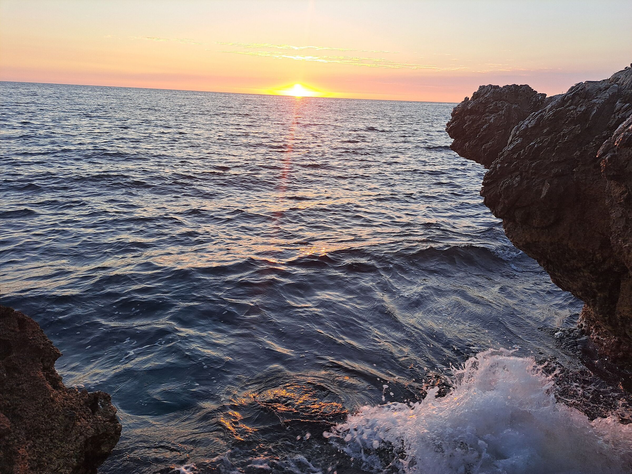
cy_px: 237
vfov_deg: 56.8
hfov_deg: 71.6
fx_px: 438
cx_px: 316
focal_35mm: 24
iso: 50
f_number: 1.8
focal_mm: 5.23
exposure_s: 1/207
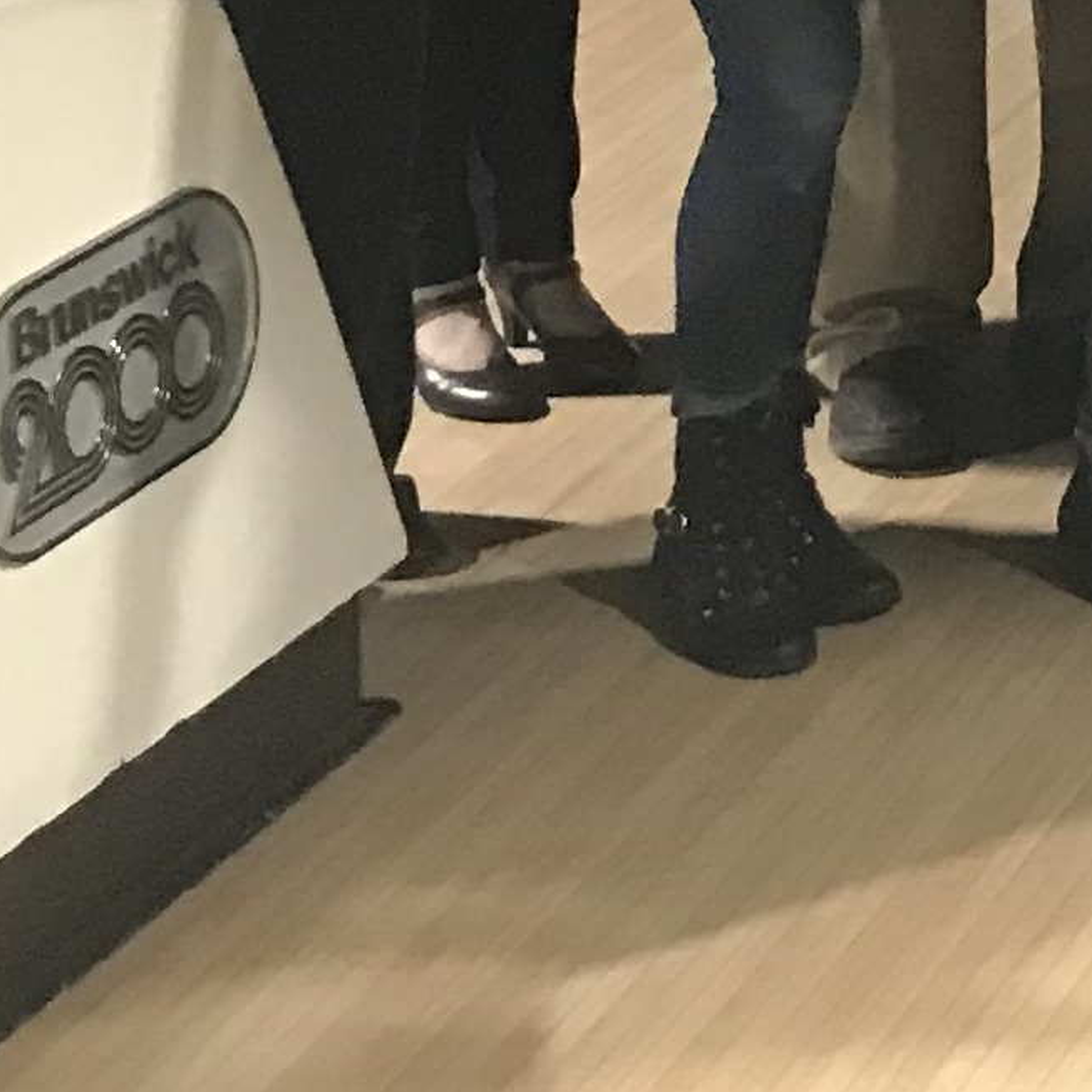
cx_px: 2377
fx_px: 5461
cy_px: -1223
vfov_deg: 10.4
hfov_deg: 10.3
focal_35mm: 153
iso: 50
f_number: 1.8
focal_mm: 3.99
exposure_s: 1/15
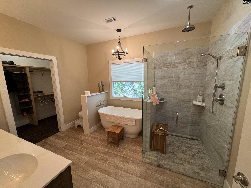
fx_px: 102
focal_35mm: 14
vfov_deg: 85.7
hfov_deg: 102.1
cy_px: 94
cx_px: 126
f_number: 2.2
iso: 160
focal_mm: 2.22
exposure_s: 1/120
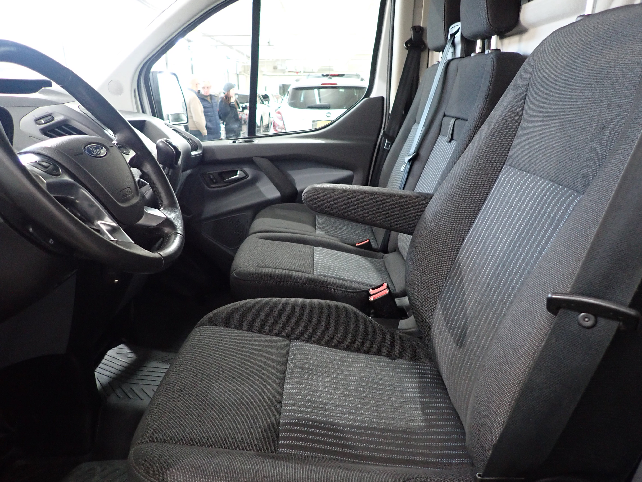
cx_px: 321
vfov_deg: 54.9
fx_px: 464
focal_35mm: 25
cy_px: 241
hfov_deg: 69.4
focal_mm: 4.5
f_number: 2
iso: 400
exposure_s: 1/30
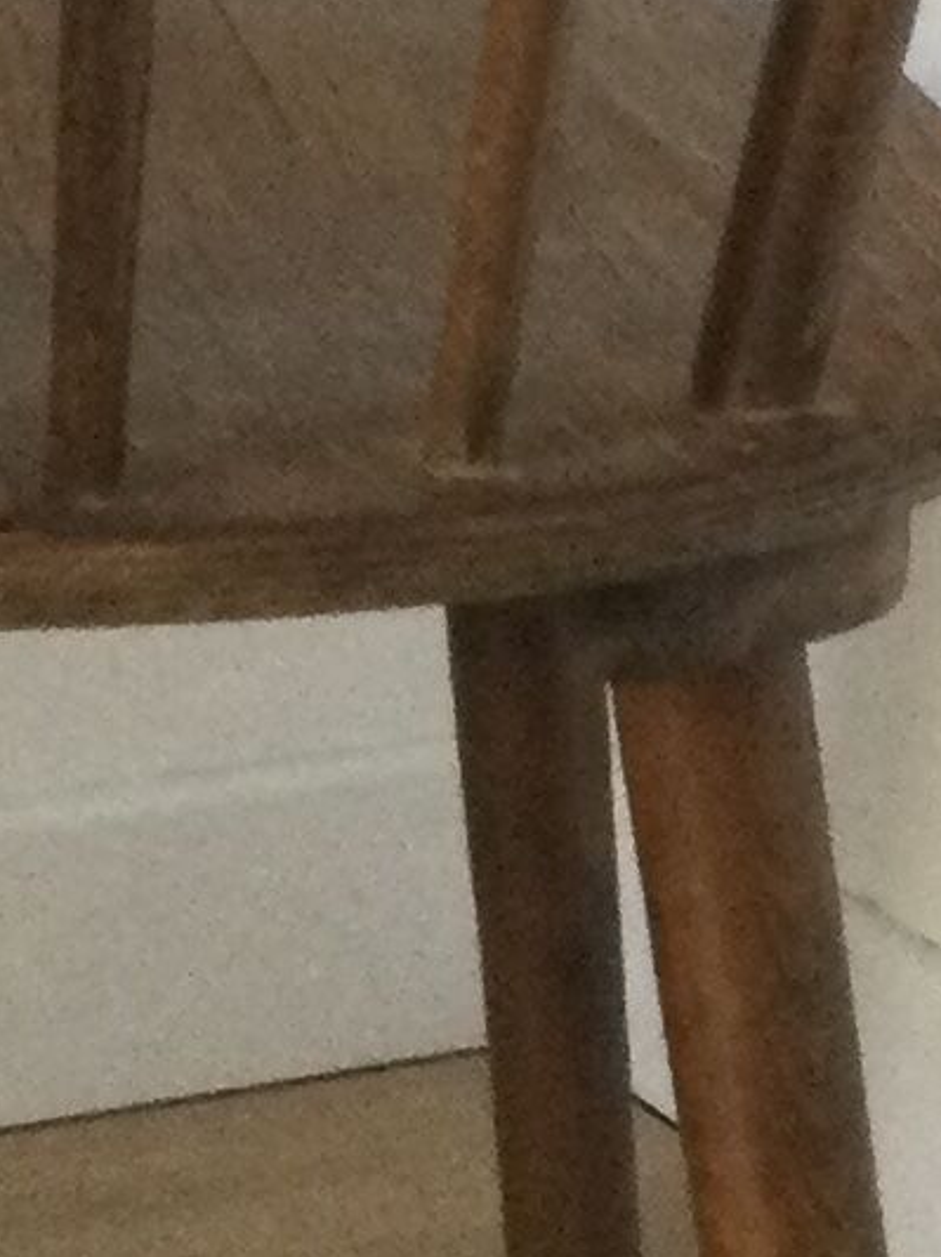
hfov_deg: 7.8
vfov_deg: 10.4
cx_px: 491
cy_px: 741
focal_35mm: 190
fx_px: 6895
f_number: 2.4
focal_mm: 3.3
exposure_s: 1/33
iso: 100
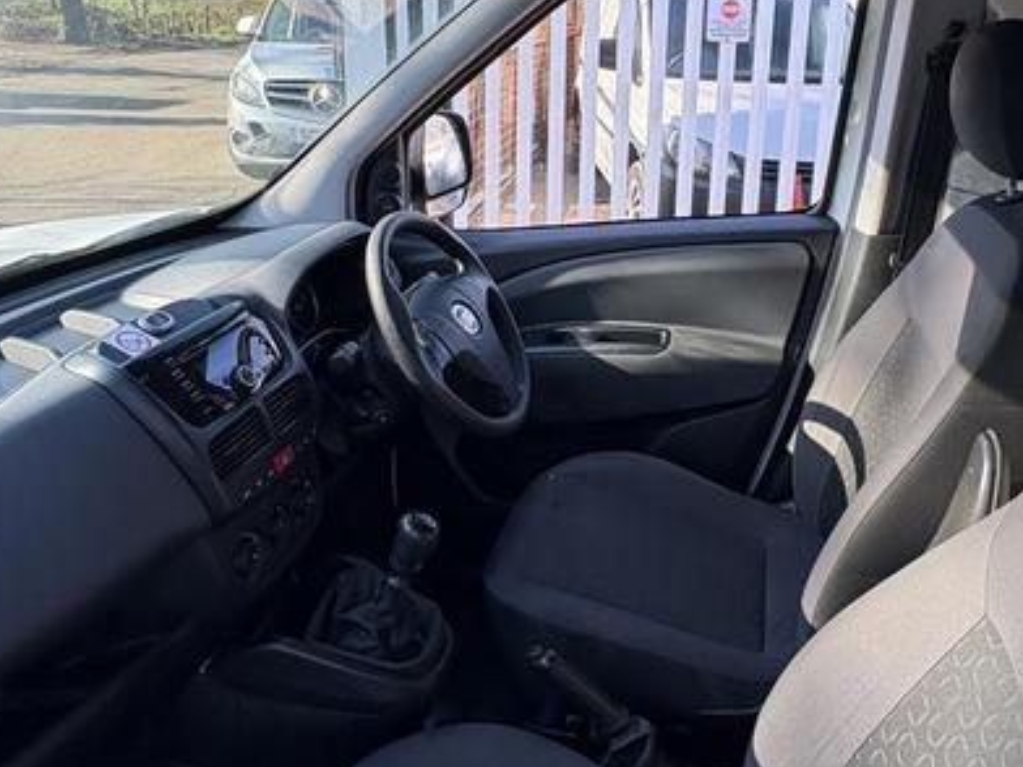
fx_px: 946
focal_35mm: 32
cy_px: 235
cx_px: 587
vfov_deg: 43.3
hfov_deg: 56.6
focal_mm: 2.22
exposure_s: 1/234
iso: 50
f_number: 2.2
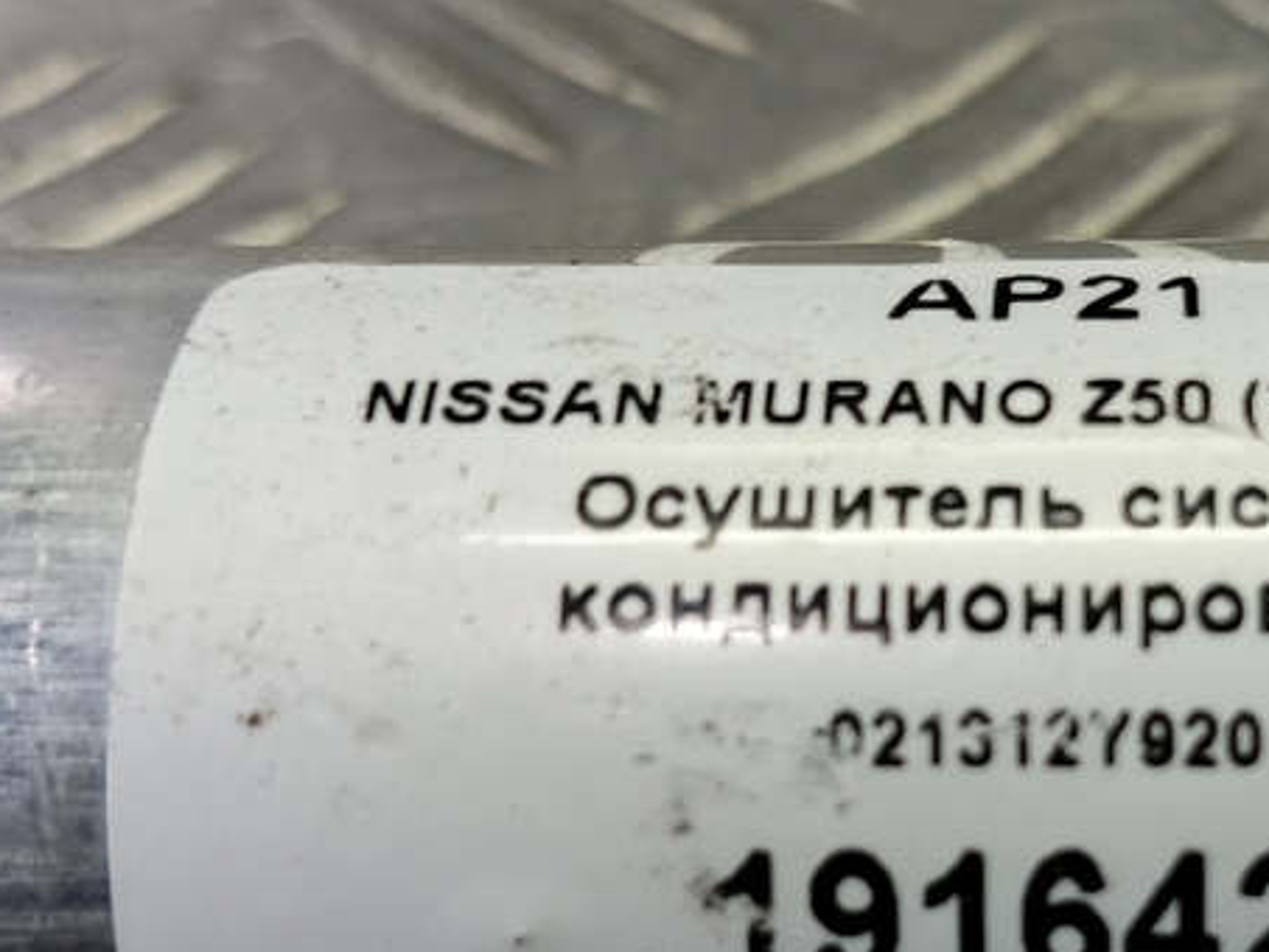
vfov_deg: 23.8
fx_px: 2237
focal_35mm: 61
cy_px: 714
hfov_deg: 30.7
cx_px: 1065
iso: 105
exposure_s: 1/33.3
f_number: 1.6
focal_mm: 4.11
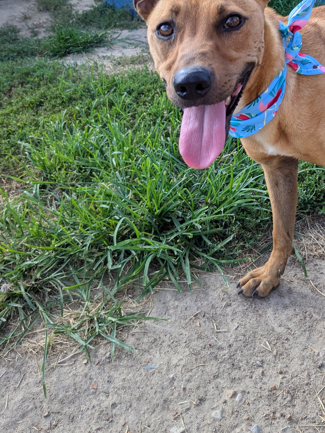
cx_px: 222
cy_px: 137
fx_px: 501
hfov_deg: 35.5
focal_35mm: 40
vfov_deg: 45.9
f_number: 1.73
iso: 61
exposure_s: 1/600
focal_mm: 4.38
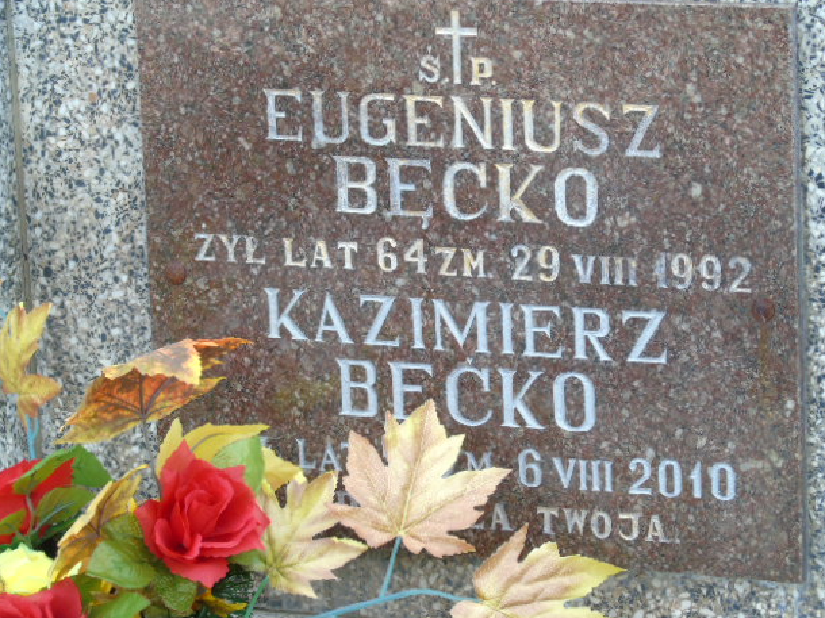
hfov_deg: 11.6
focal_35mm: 170
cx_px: 431
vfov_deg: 8.7
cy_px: 295
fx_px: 4050
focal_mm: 29
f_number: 4.9
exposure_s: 1/125
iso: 200
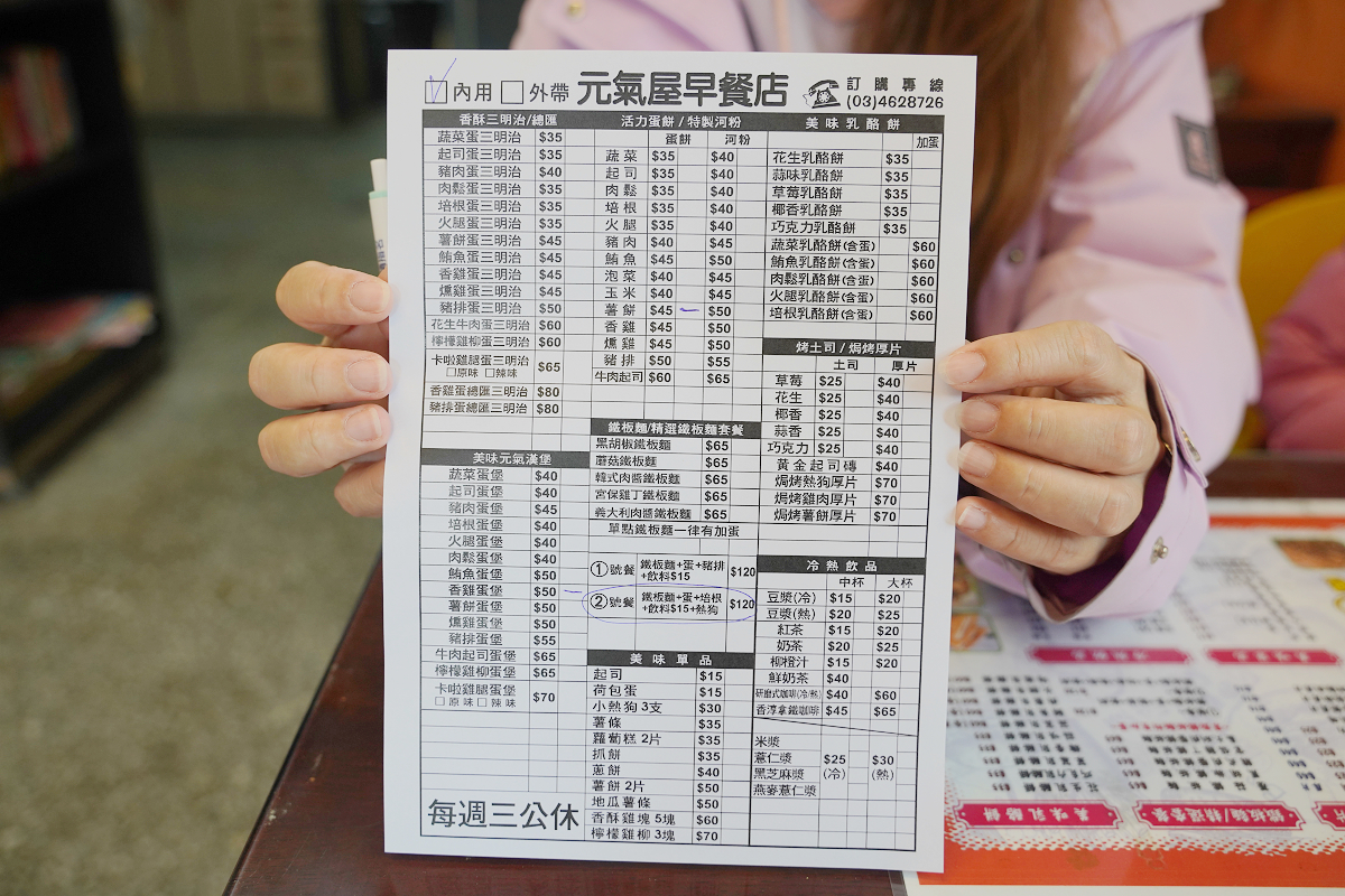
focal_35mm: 32
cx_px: 672
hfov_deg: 58.7
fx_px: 1195
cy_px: 448
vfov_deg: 41.1
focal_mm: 32
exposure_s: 1/60
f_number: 4
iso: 640
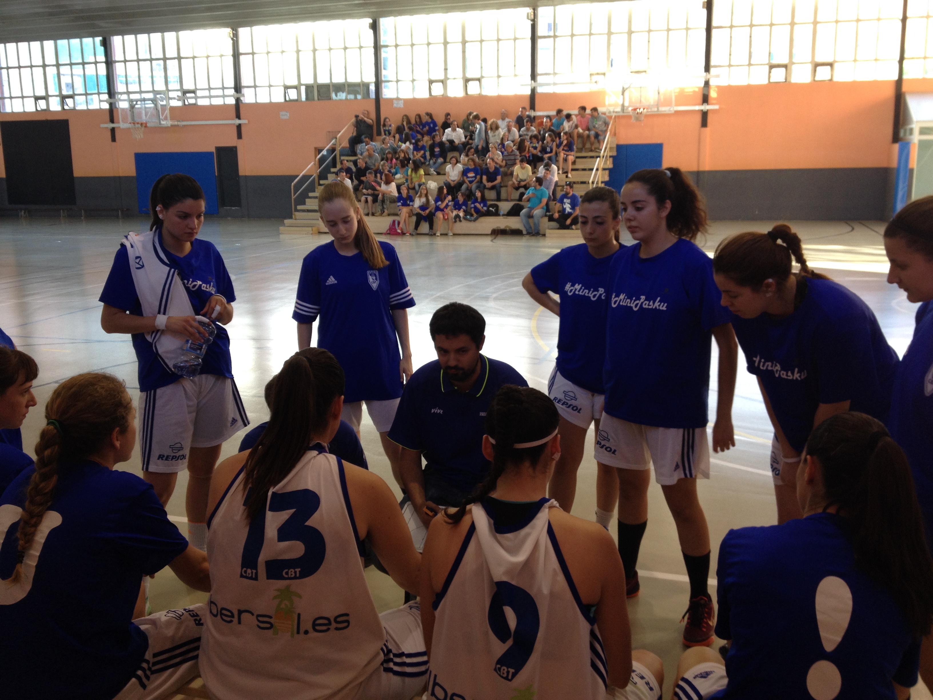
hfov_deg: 52.6
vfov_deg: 40.7
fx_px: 943
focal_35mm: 35
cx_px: 466
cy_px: 350
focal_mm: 4.28
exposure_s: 1/40
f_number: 2.4
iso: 64
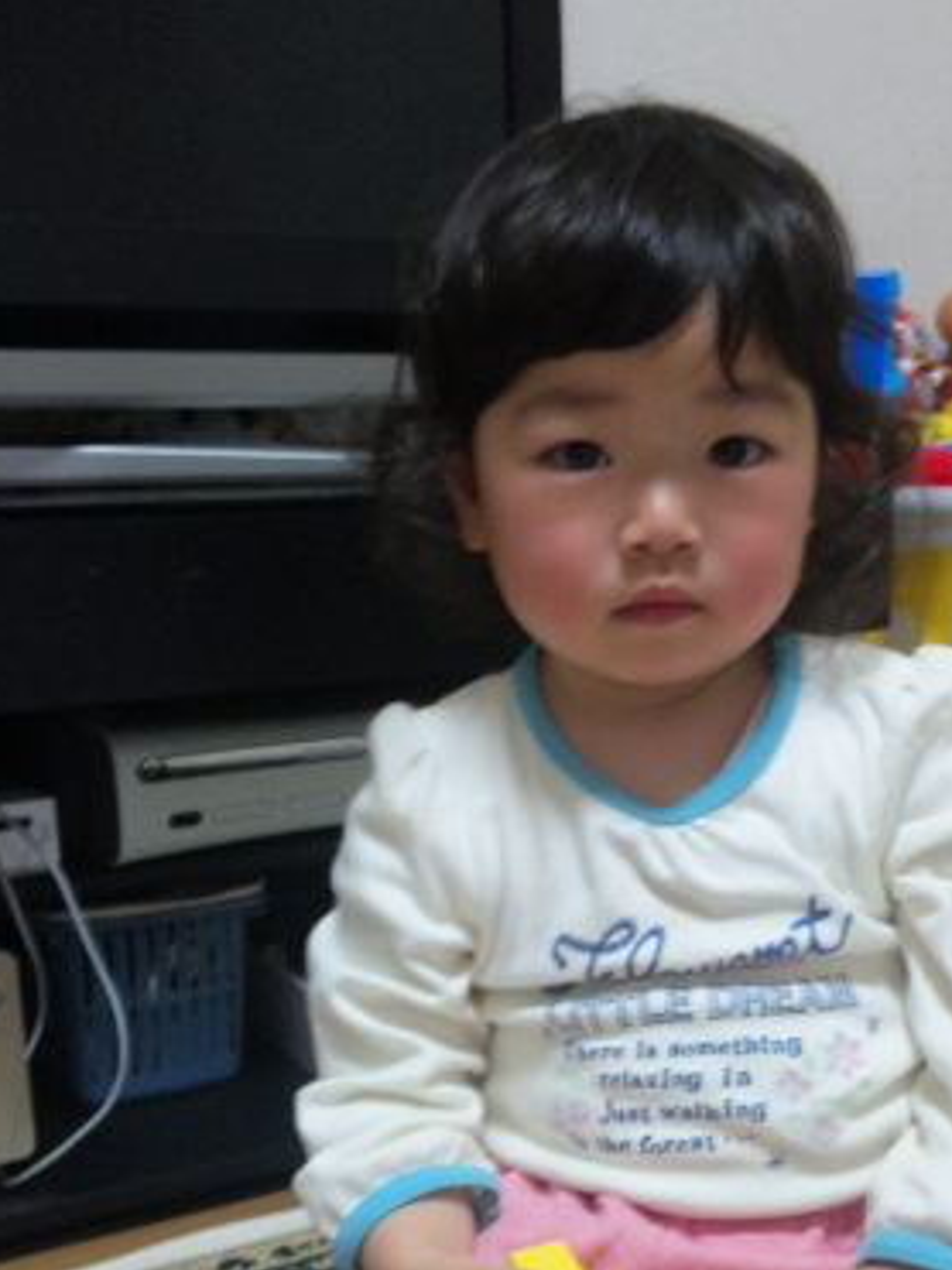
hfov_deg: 28.9
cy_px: 972
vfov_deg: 37.2
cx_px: 637
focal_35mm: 50
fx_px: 1835
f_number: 2.8
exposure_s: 1/4.3
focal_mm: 4.82
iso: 100
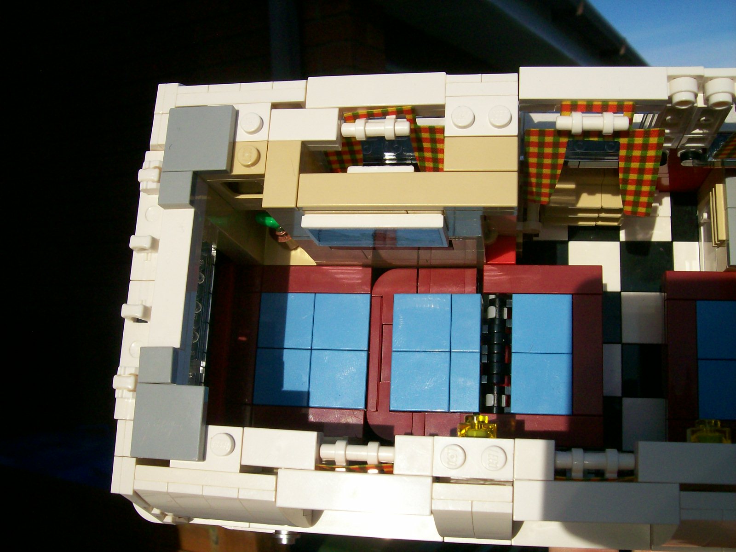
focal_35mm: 36
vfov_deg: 39.7
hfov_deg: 51.4
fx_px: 765
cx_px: 368
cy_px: 276
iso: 80
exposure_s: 1/1121
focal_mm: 6
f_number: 4.8
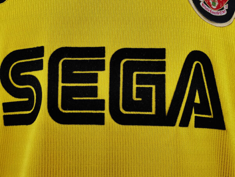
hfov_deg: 36.2
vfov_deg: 27.5
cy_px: 88
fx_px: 360
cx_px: 118
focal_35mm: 53
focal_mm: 5.58
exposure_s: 1/90
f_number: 1.8
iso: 80
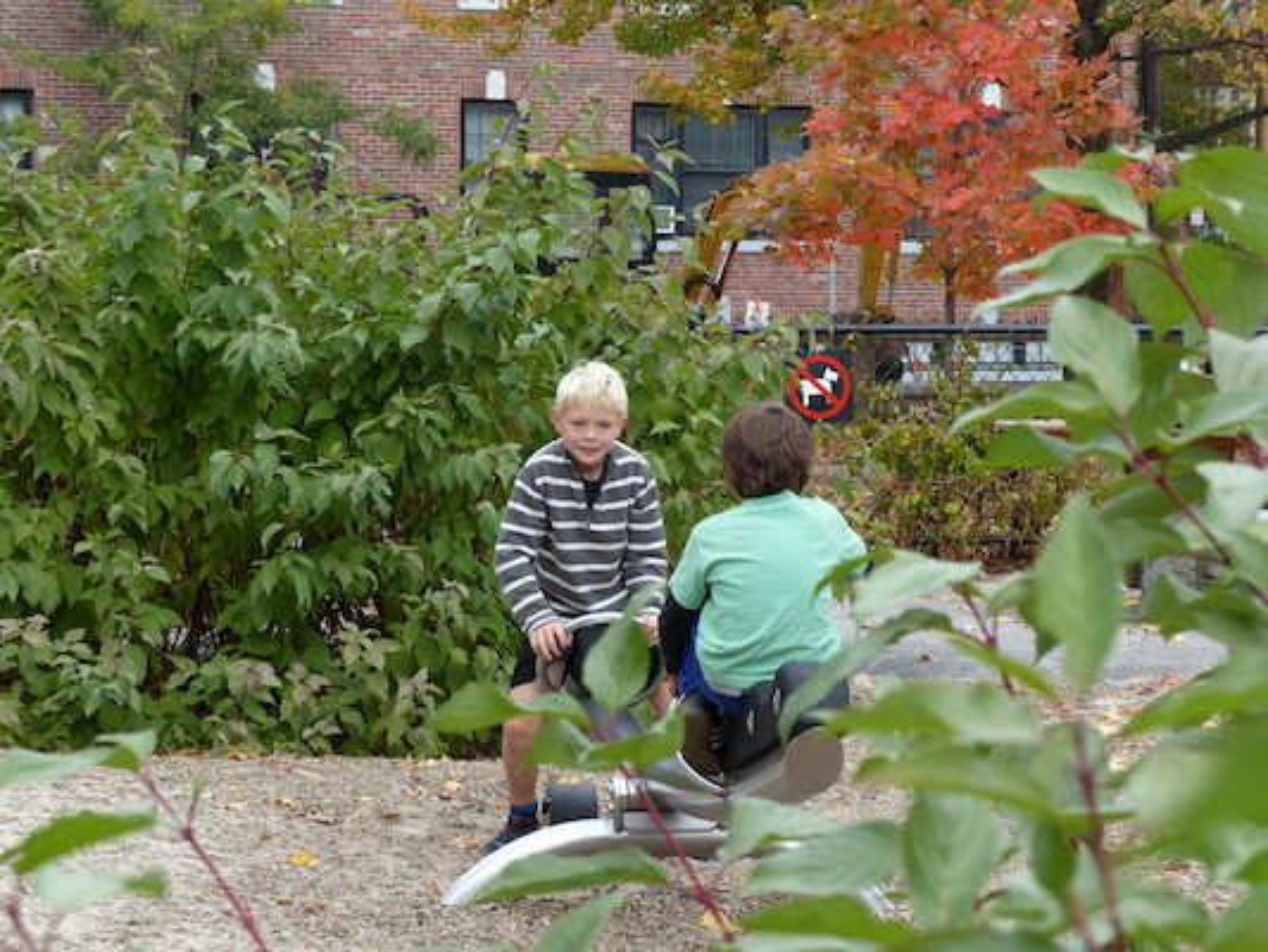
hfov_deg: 14.8
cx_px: 634
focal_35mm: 133
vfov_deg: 11.2
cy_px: 476
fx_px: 4873
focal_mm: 23.9
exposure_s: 1/200
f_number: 4
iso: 100
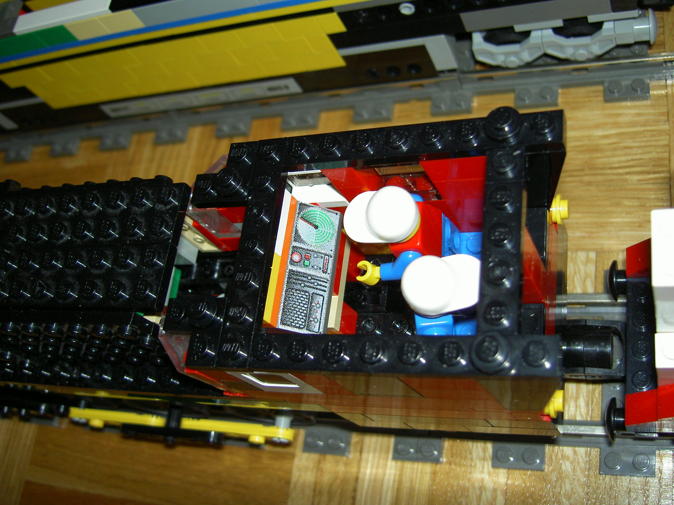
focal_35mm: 39
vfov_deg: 36.8
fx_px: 759
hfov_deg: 47.9
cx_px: 337
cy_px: 252
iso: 100
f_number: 2.8
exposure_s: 1/59.5
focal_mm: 8
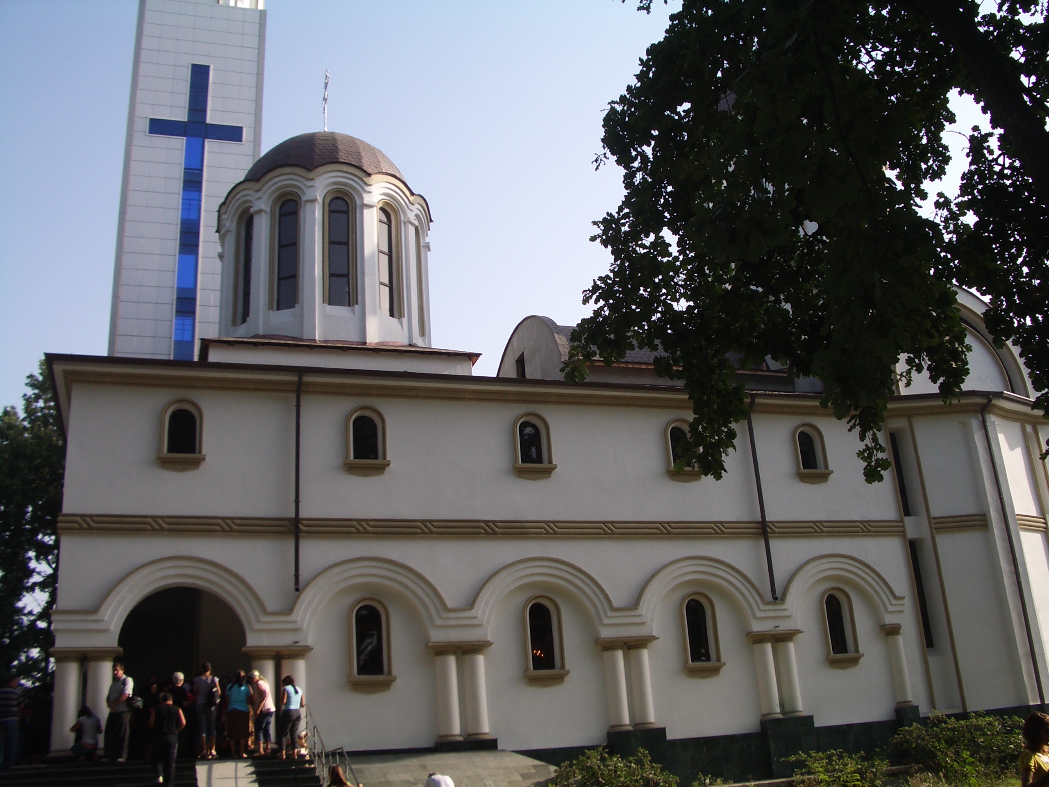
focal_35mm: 35
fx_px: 1061
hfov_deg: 52.6
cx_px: 524
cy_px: 394
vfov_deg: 40.7
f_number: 4.3
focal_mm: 5.8
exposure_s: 1/320
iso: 80
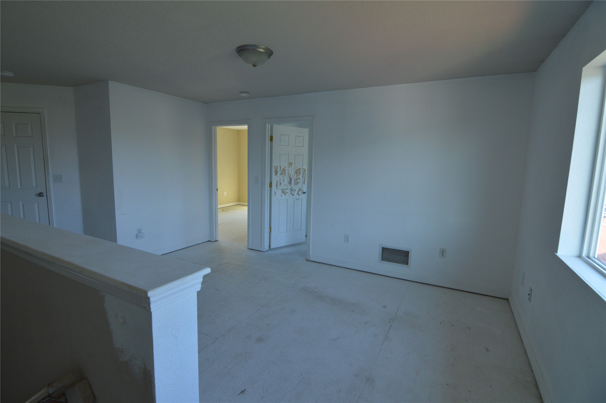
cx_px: 303
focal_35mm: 16
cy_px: 202
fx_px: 277
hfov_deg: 95.0
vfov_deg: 72.0
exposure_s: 1/100
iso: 400
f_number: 5
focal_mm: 11
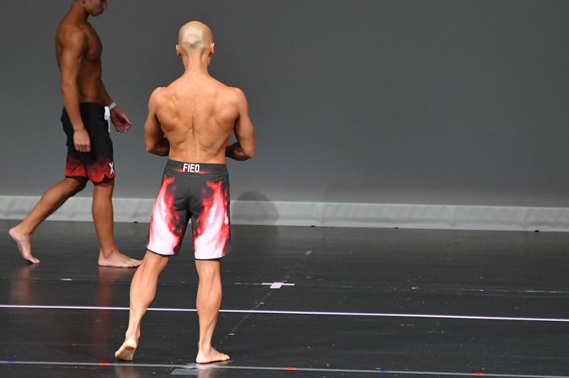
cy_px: 193
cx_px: 263
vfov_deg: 3.3
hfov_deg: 5.0
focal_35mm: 416
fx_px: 6570
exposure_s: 1/400
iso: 5000
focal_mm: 250
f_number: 5.6
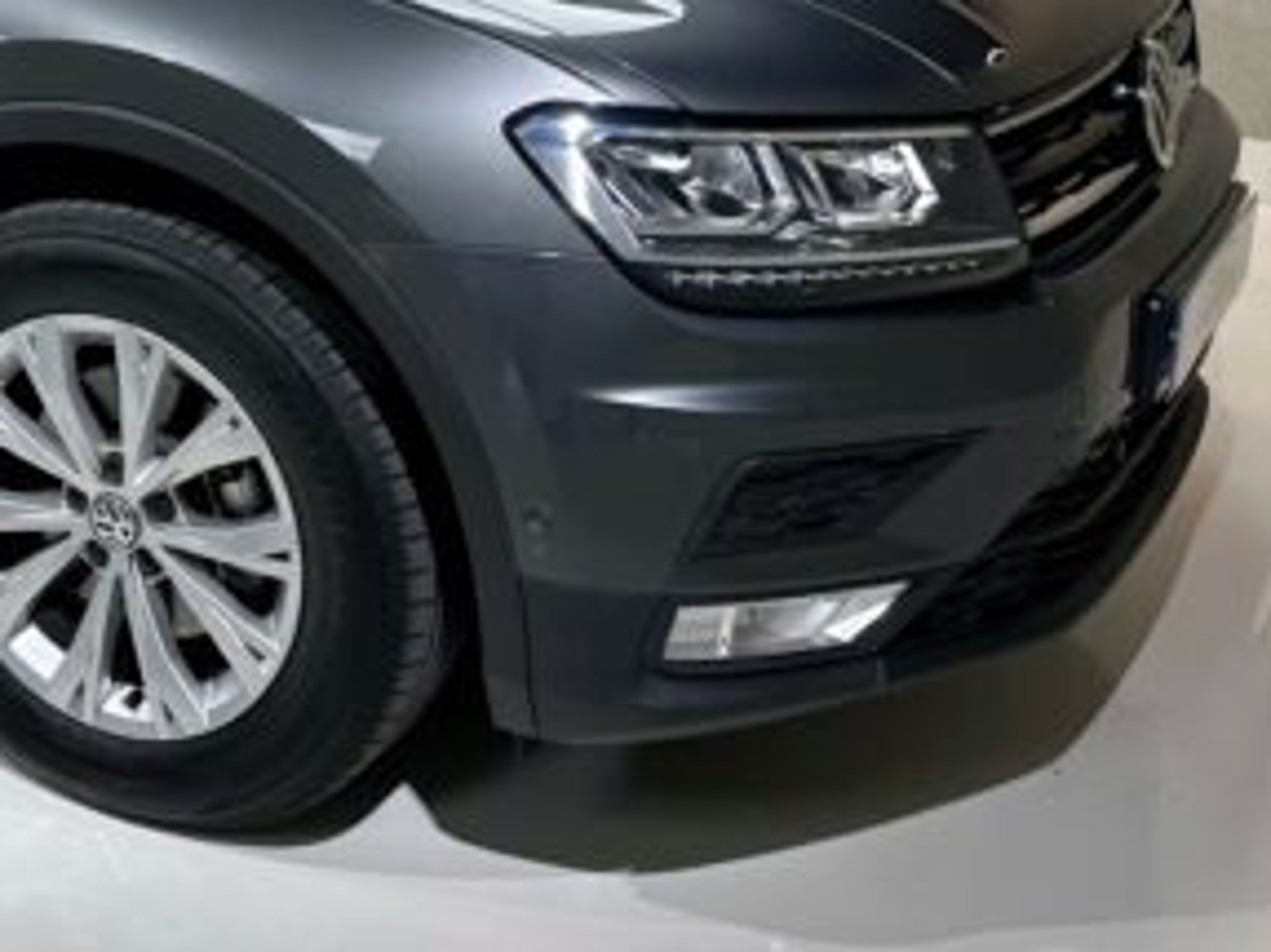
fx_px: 2459
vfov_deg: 21.3
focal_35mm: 67
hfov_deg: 27.1
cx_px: -44
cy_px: 49
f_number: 1.78
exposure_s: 1/100
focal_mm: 6.86
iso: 80
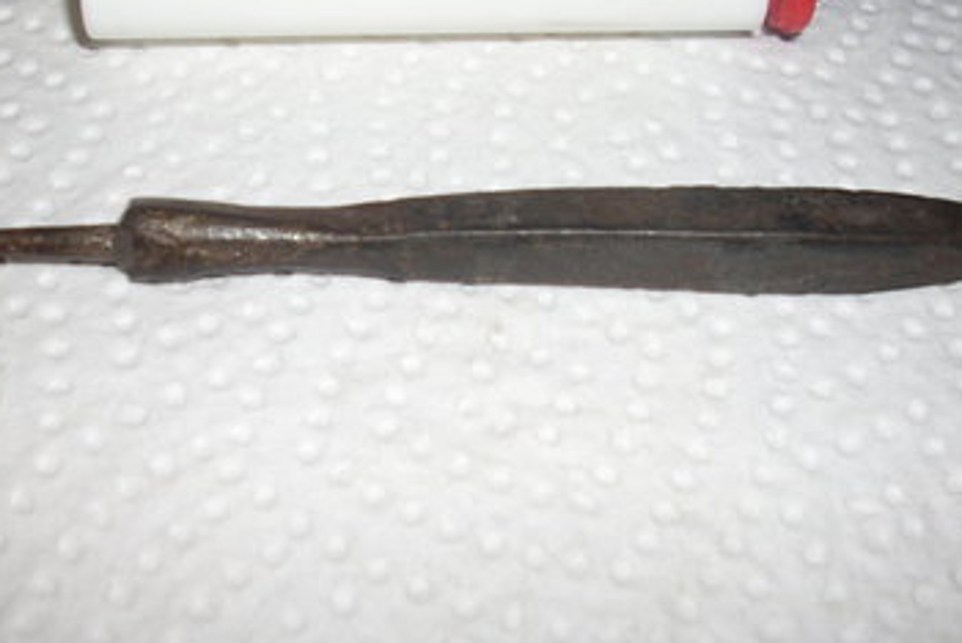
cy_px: 216
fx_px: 1230
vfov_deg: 29.1
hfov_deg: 42.7
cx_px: 478
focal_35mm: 46
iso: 50
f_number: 5.6
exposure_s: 1/60
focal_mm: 6.2
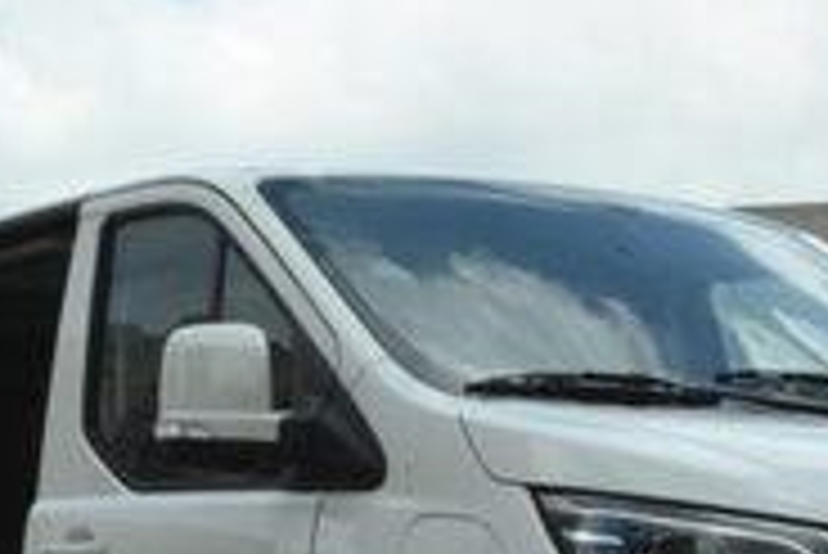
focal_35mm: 127
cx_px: 292
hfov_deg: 16.1
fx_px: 2923
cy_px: 432
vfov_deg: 10.8
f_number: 22
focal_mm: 26
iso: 800
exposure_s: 1/200
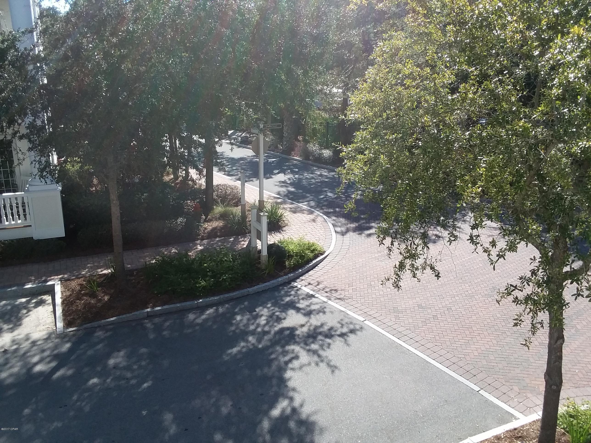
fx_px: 495
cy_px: 222
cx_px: 296
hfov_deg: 61.7
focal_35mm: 29
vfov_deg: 48.2
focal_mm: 2.47
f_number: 1.9
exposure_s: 1/891
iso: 40
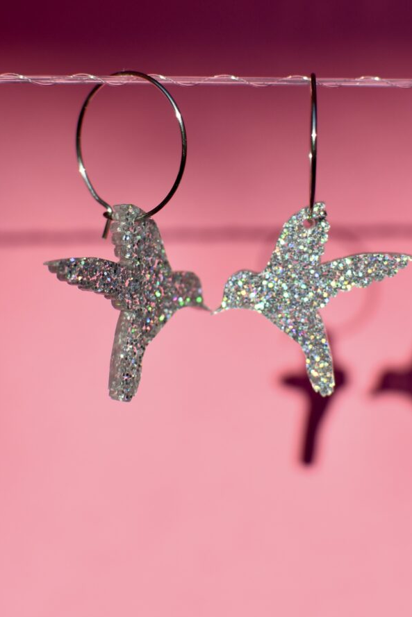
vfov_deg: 35.0
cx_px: 213
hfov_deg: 23.8
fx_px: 978
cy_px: 294
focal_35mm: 57
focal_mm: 35
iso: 200
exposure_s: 1/4000
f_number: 3.5
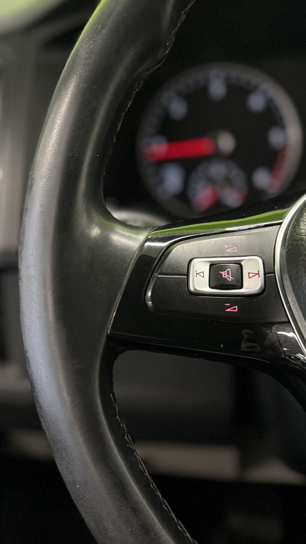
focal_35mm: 52
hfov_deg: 22.5
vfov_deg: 39.8
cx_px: 25
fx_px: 750
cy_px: 303
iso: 320
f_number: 1.78
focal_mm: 6.76
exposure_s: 1/50
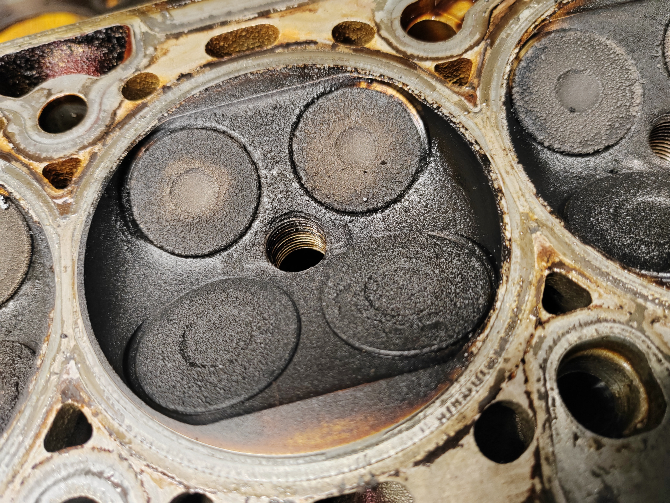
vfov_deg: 51.4
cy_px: 252
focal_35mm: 27
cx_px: 335
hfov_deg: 65.3
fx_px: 523
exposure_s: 1/50
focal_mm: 5.52
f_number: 1.9
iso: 640
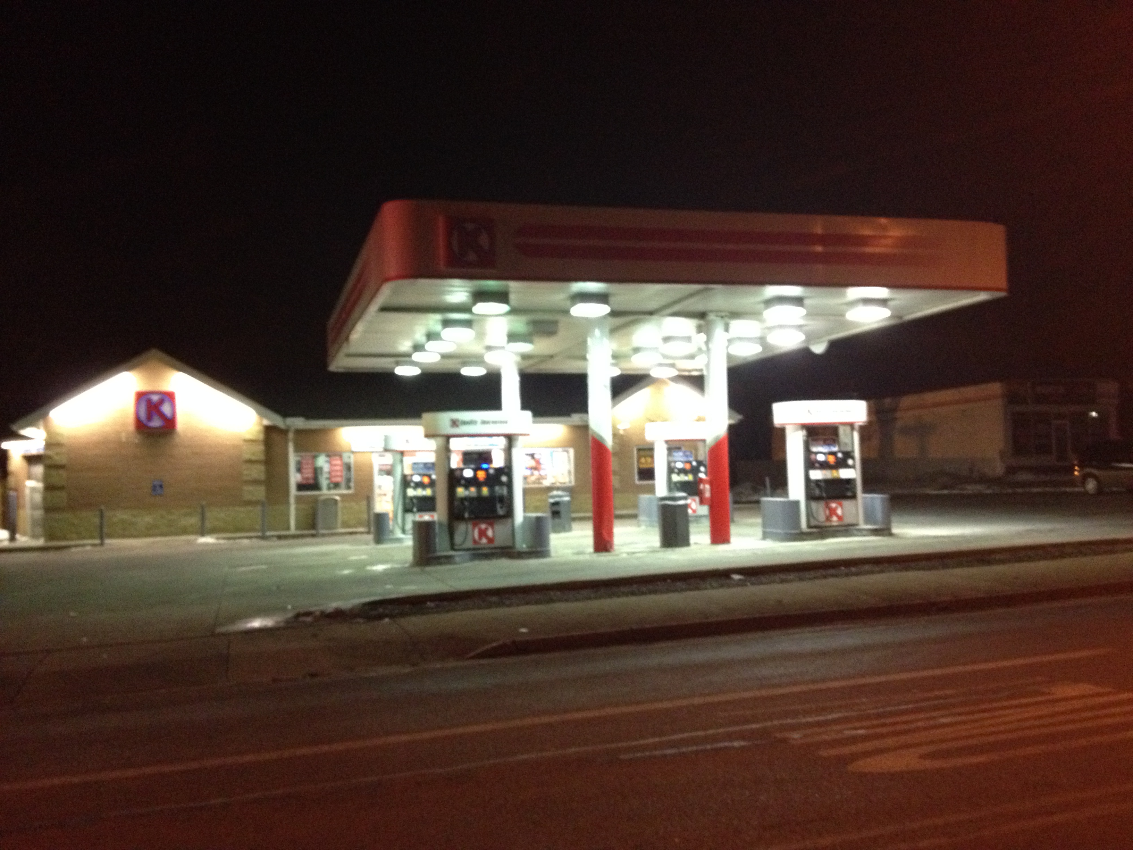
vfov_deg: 40.7
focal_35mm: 35
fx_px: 1146
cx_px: 566
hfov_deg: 52.6
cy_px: 425
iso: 500
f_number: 2.4
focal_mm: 4.28
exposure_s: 1/15
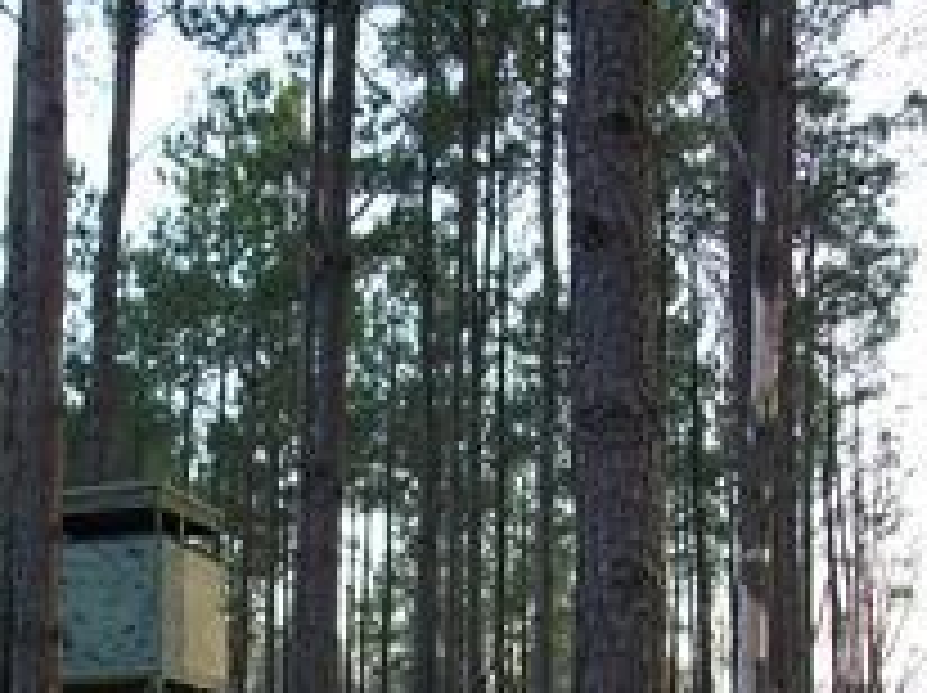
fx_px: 1658
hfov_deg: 31.1
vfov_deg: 23.1
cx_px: 349
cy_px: 610
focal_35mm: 62
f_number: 2.8
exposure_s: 1/100
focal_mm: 5.7
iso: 64
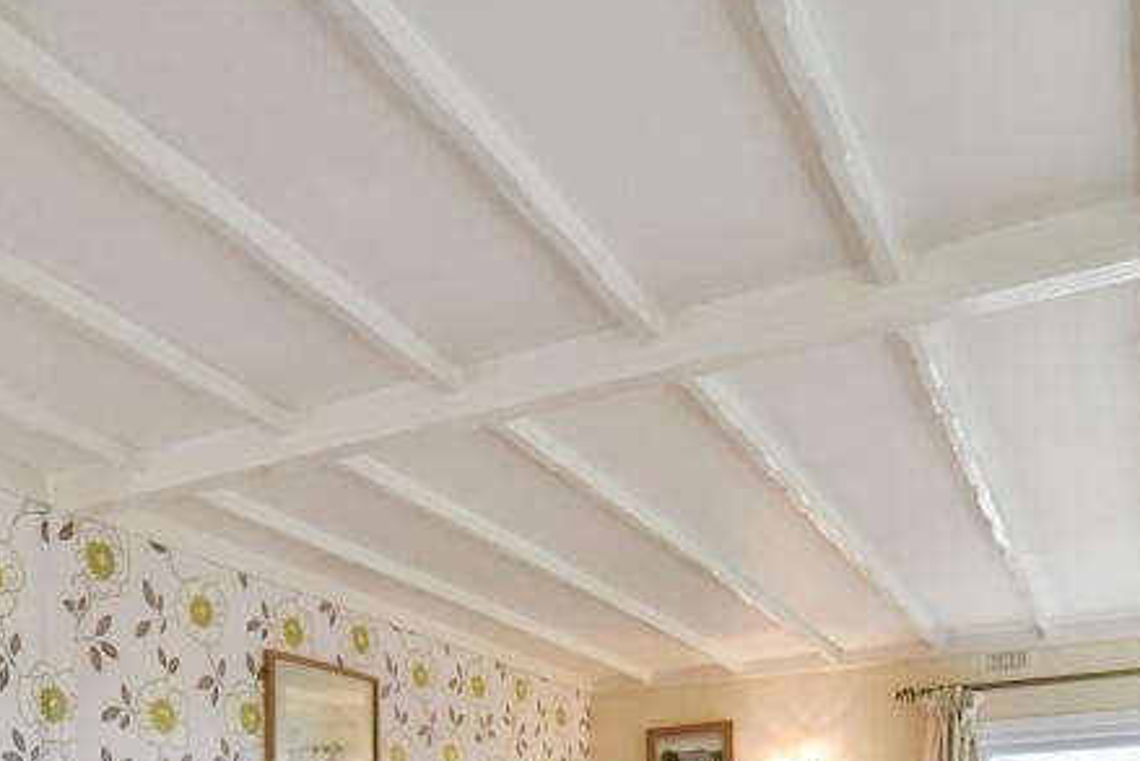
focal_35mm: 35
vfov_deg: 32.8
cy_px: 856
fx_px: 1109
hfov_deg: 54.4
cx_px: 535
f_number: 8
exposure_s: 1/40
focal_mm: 10
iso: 640
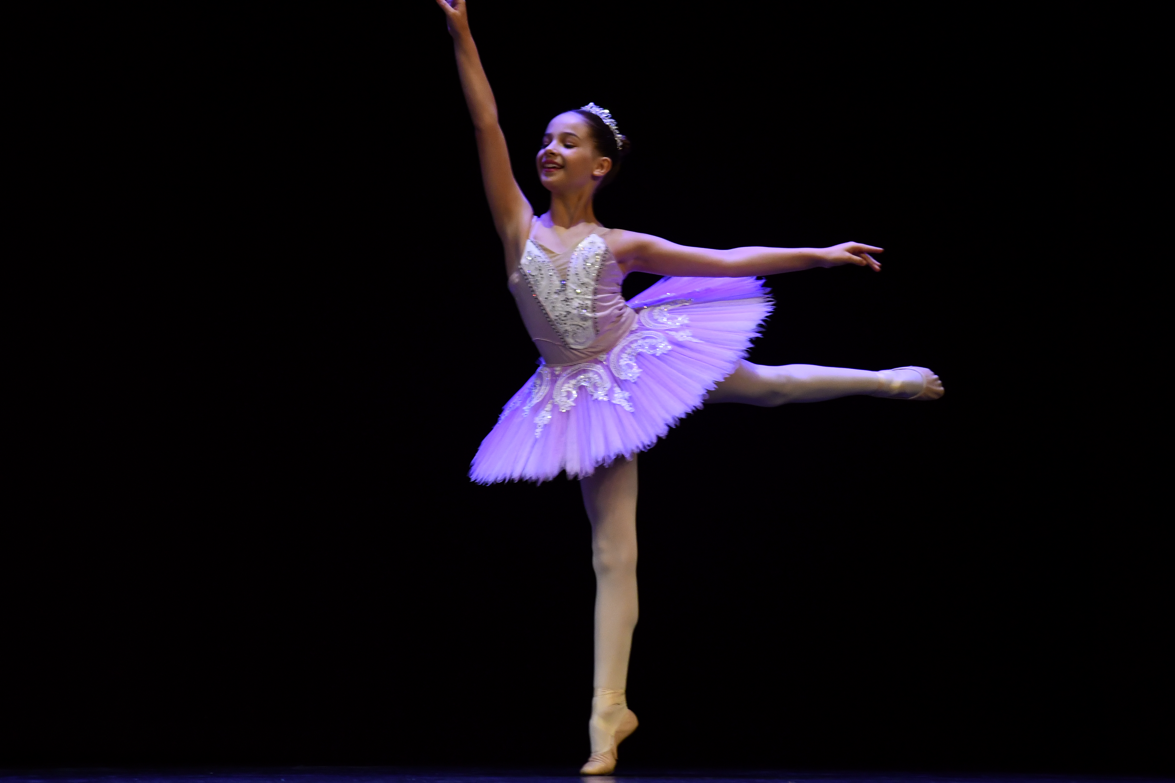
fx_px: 5353
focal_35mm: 164
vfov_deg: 8.4
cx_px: 628
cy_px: 366
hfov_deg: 12.5
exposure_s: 1/250
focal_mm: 92
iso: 640
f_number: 4.5
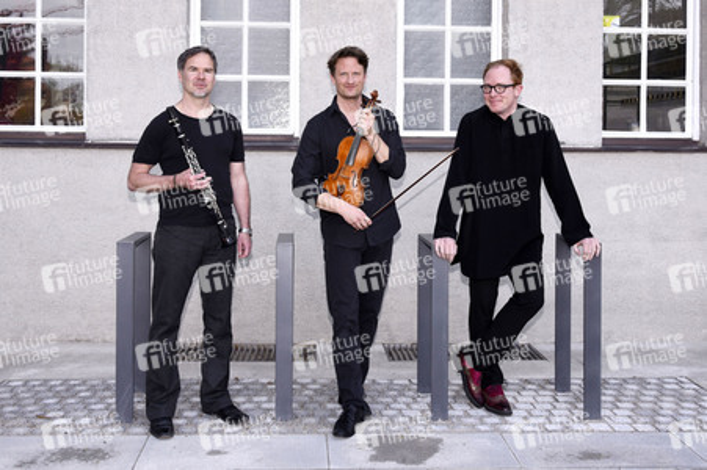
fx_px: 608
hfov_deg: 60.3
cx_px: 354
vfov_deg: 42.3
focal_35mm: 31
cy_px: 235
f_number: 8
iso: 500
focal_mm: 31
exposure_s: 1/160
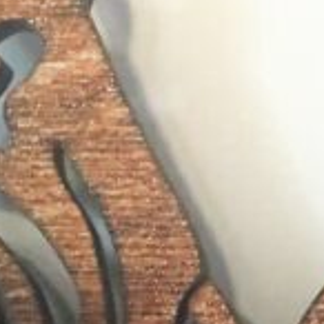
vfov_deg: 9.2
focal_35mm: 180
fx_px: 1906
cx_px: 590
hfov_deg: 9.3
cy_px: 621
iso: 200
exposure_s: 1/17
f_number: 2.2
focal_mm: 4.15
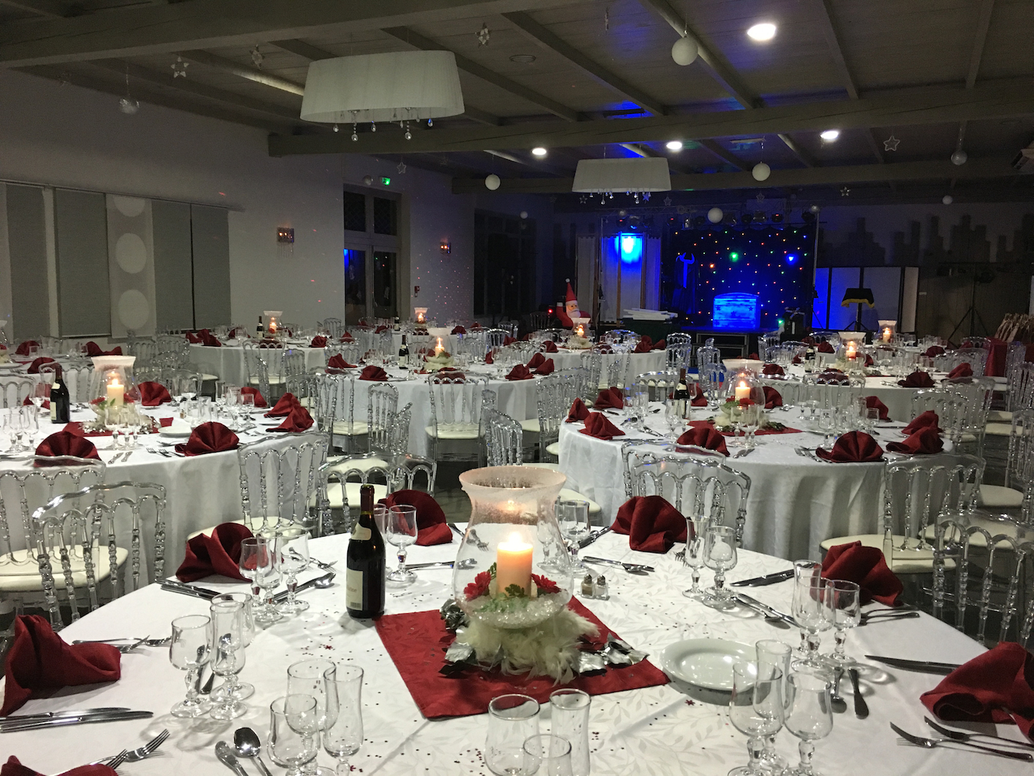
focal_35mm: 29
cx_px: 517
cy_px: 388
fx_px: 866
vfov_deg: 48.2
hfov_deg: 61.7
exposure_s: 1/33
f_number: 2.2
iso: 250
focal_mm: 4.15
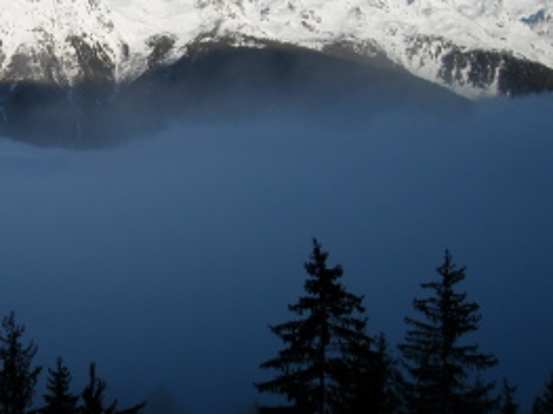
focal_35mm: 64
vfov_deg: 22.9
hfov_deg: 29.4
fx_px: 1022
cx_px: 84
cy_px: 204
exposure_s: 1/419
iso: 64
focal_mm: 5.7
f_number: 5.6
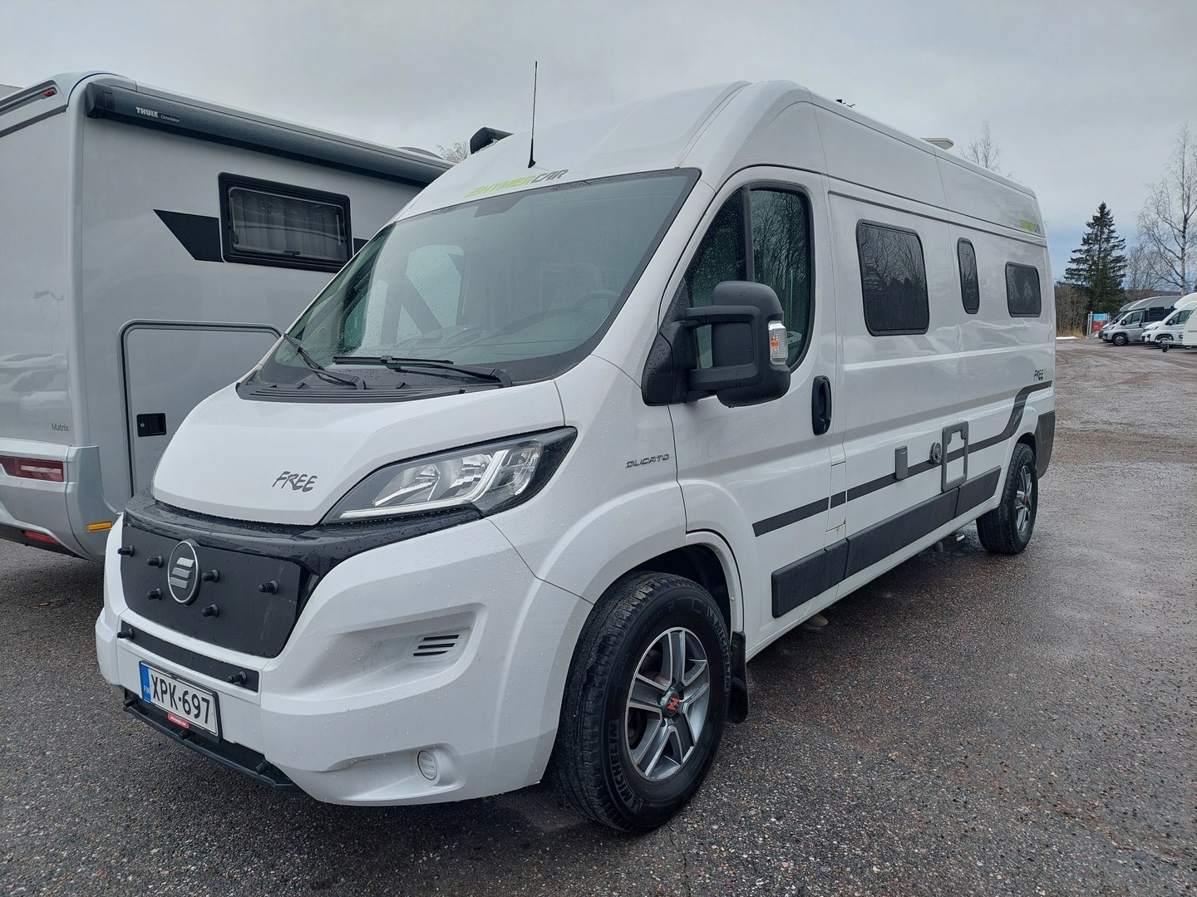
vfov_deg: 54.9
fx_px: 864
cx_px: 598
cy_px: 448
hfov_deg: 69.4
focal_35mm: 25
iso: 40
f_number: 1.8
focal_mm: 5.23
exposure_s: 1/196
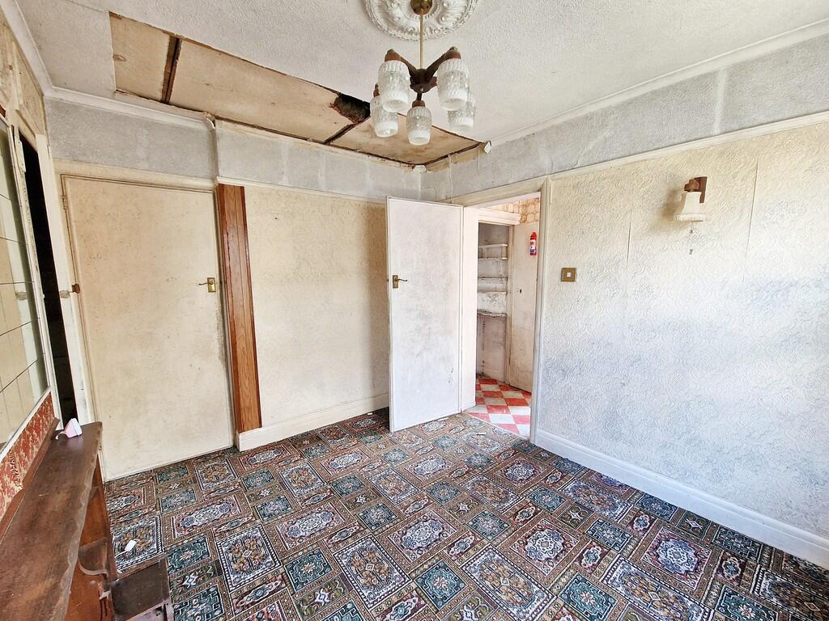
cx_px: 414
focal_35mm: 13
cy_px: 310
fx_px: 311
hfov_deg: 106.2
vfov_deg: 89.9
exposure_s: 1/60
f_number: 2.2
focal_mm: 2.2
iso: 250
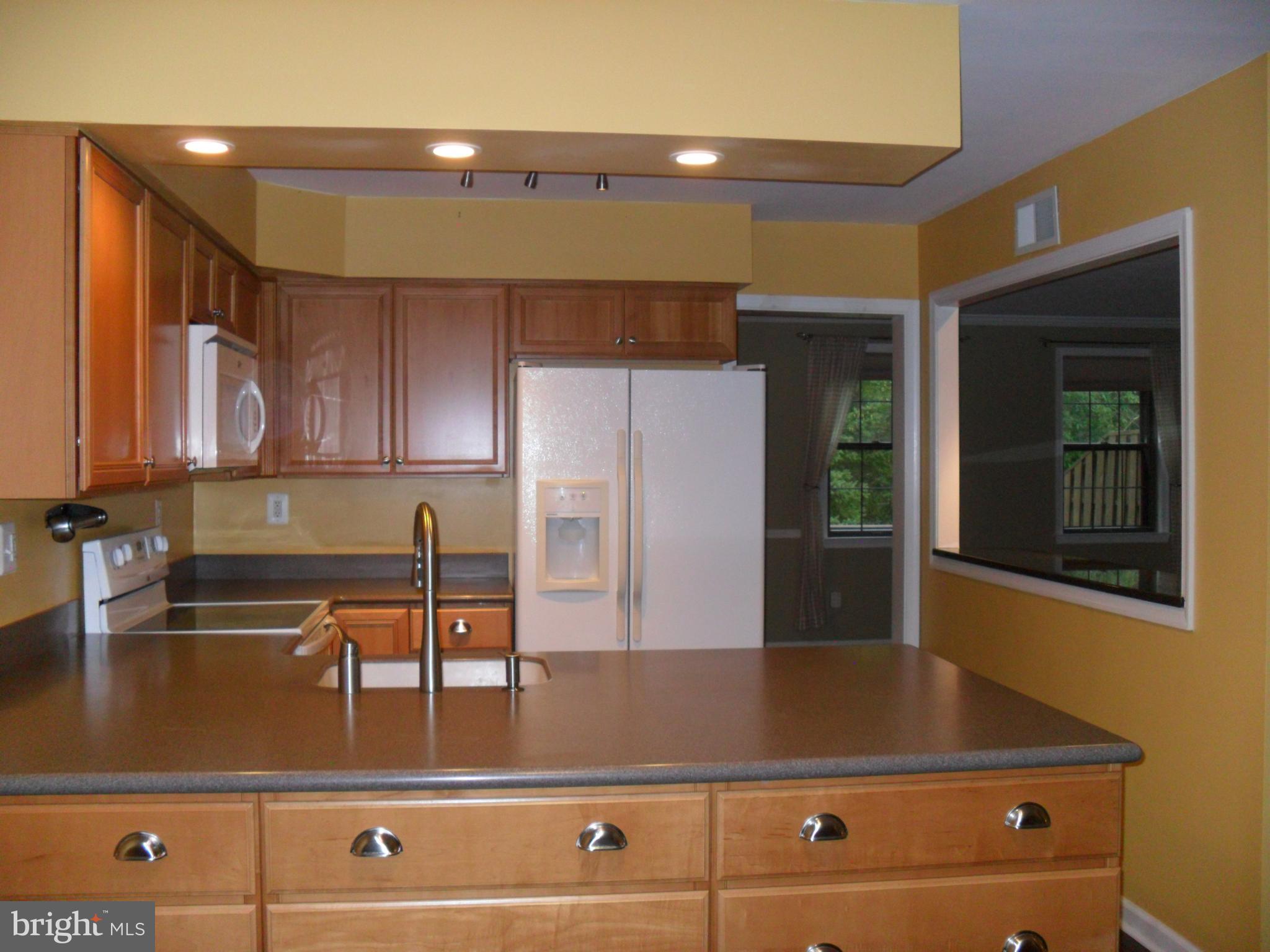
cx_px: 635
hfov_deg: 52.6
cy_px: 476
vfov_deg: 40.7
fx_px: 1284
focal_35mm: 35
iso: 240
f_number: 3
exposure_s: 1/45
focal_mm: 6.3
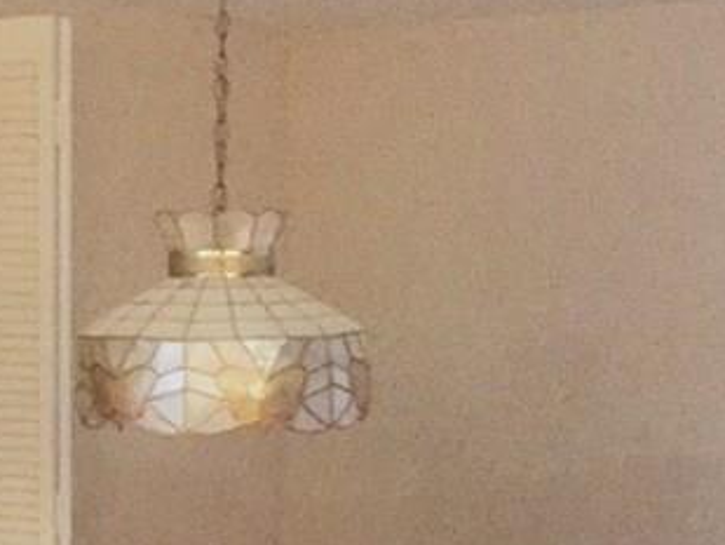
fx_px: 2011
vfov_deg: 15.2
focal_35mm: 96
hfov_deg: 20.1
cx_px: 96
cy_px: 496
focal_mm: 4.15
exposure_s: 1/15
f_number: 2.2
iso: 800
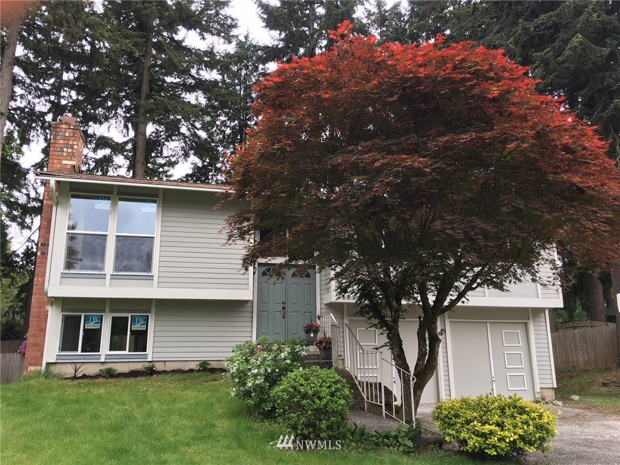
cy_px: 232
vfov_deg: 48.2
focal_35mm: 29
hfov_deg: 61.7
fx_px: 519
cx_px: 310
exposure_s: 1/120
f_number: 2.2
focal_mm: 4.15
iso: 25
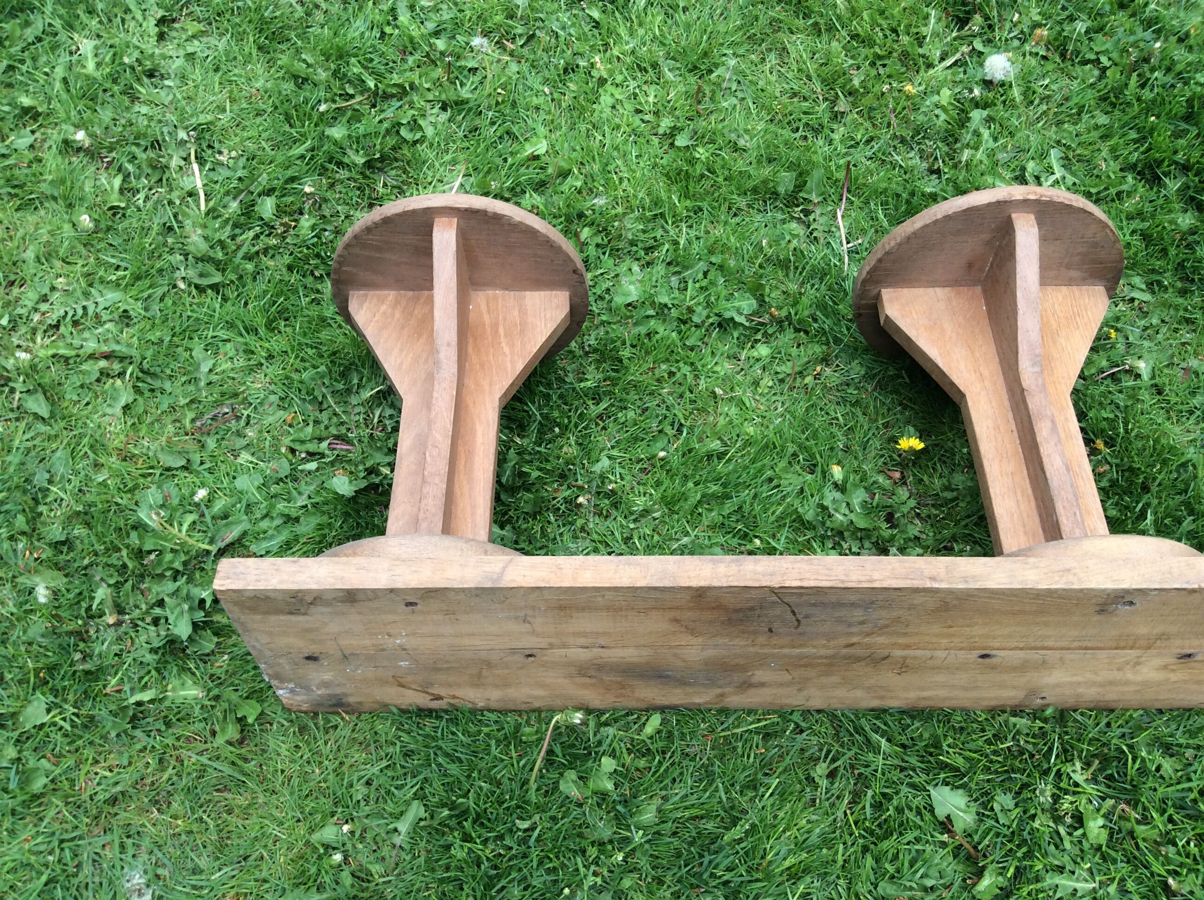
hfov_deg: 56.9
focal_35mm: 32
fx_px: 1111
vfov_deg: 44.1
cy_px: 450
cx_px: 602
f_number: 2.4
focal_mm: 3.3
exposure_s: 1/145
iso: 32
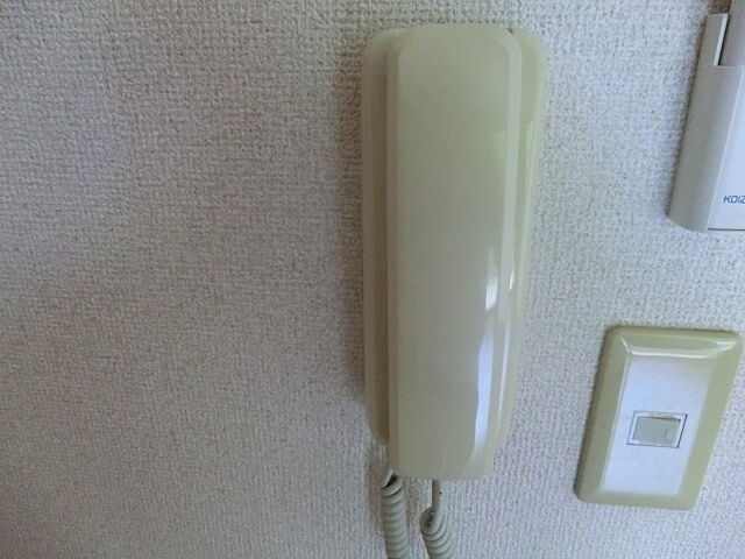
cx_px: 372
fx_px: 517
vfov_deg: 56.8
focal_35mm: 24
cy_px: 280
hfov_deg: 71.6
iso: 500
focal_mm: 4.3
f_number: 3.2
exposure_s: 1/60
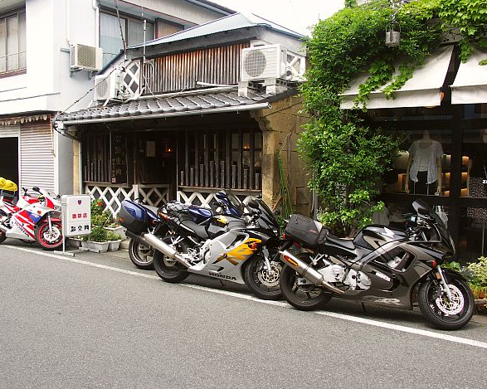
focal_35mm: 33
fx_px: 475
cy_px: 192
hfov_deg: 54.2
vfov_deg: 44.5
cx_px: 228
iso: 50
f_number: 4.5
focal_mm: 8.1
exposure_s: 1/125
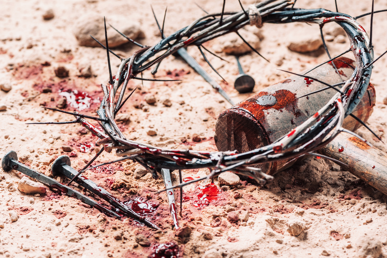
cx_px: 201
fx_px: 1247
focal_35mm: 116
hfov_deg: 17.6
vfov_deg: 11.8
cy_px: 133
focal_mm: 105
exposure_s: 1/60
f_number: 9
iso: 50
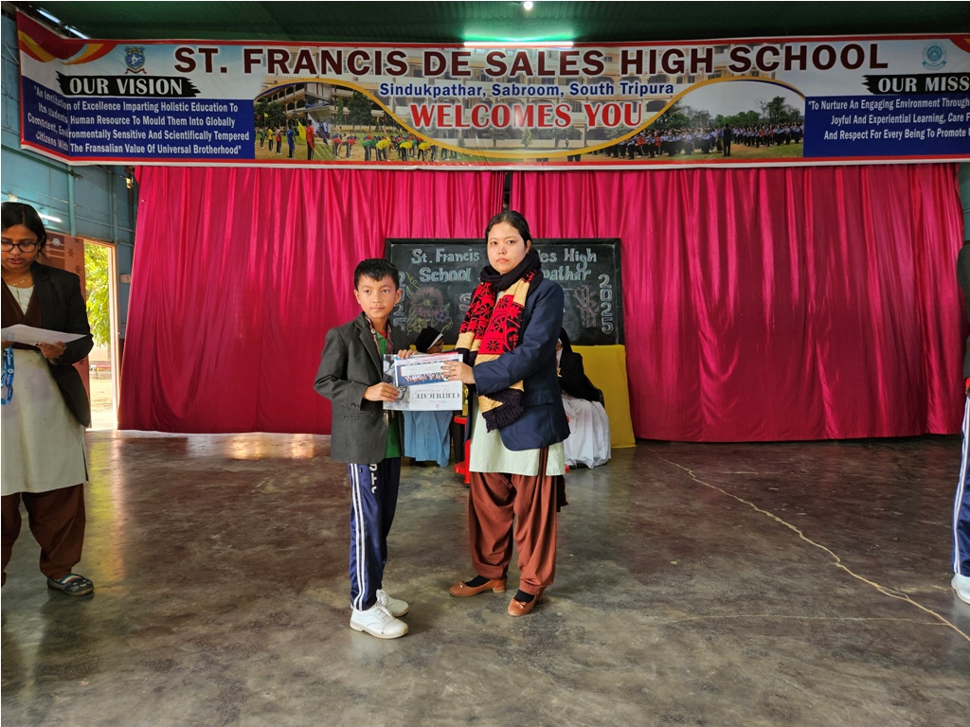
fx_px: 644
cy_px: 364
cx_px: 485
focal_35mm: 23
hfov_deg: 73.9
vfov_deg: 58.9
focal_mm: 5.4
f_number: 1.8
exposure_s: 1/100
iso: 64
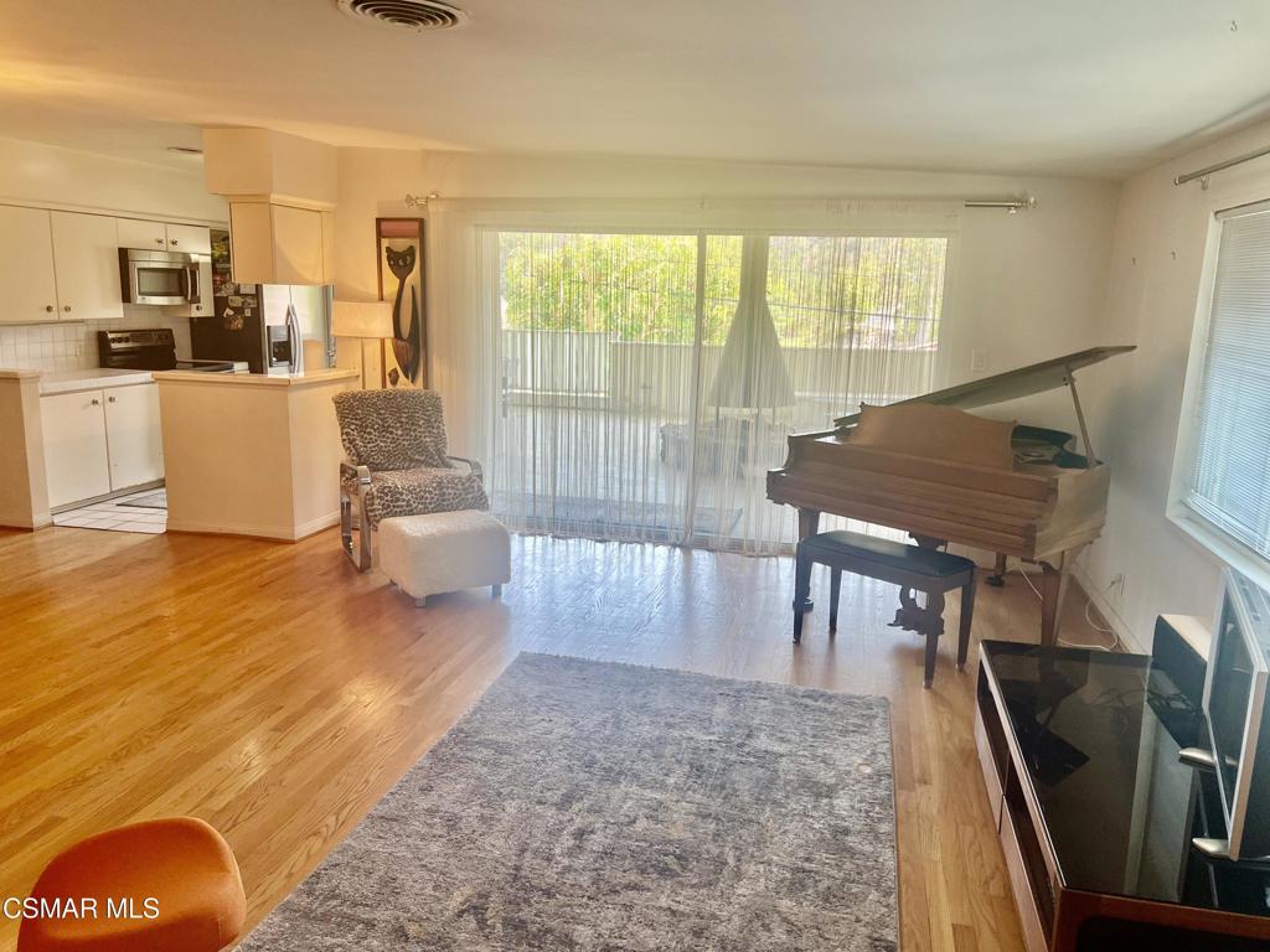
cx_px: 635
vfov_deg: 53.1
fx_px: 954
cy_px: 476
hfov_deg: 67.3
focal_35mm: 26
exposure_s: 1/120
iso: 64
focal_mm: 5.7
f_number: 1.5
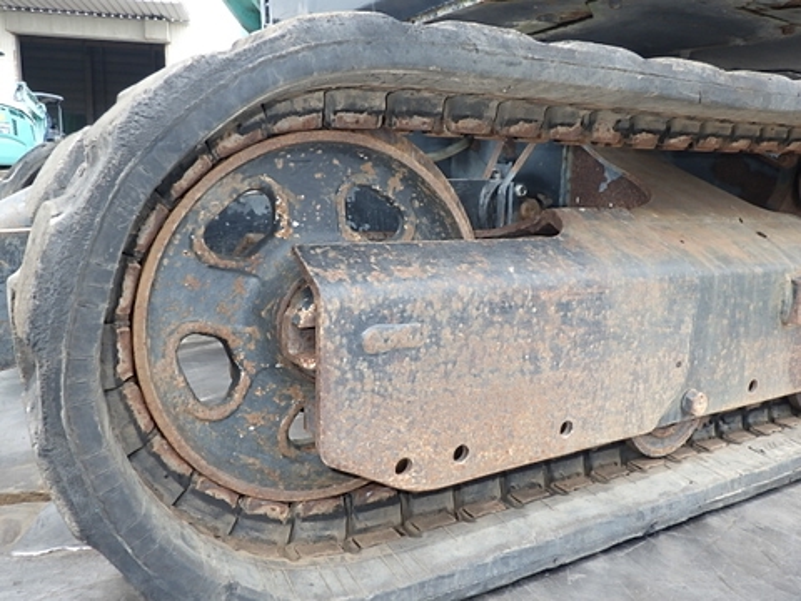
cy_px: 300
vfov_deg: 49.7
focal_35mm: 28
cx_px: 400
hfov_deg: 63.4
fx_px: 648
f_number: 4.2
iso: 125
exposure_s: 1/125
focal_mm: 5
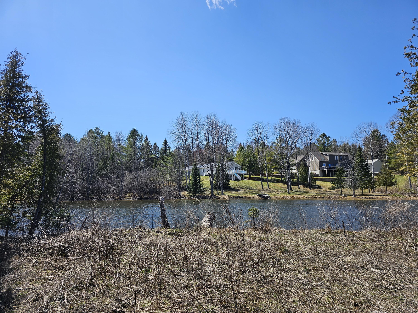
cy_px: 156
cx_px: 209
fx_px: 278
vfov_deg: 58.9
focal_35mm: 23
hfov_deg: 73.9
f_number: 1.7
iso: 10
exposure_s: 1/976
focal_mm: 6.3
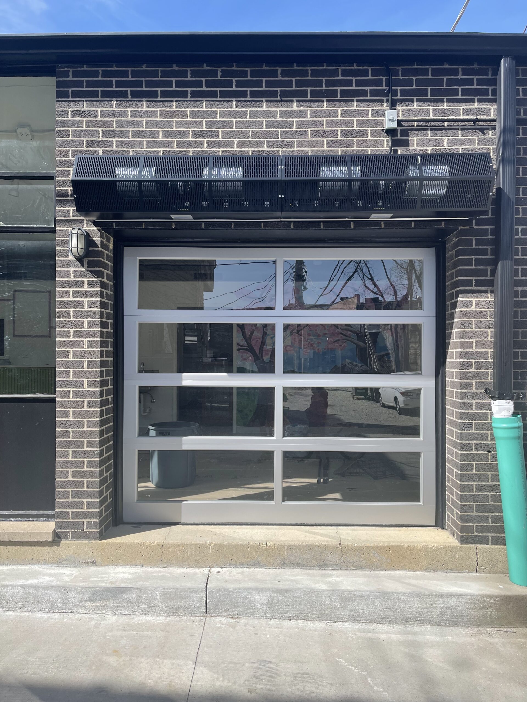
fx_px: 528
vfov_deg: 67.3
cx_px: 264
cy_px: 351
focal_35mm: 26
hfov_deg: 53.1
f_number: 1.6
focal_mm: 5.1
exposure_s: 1/2488
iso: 32
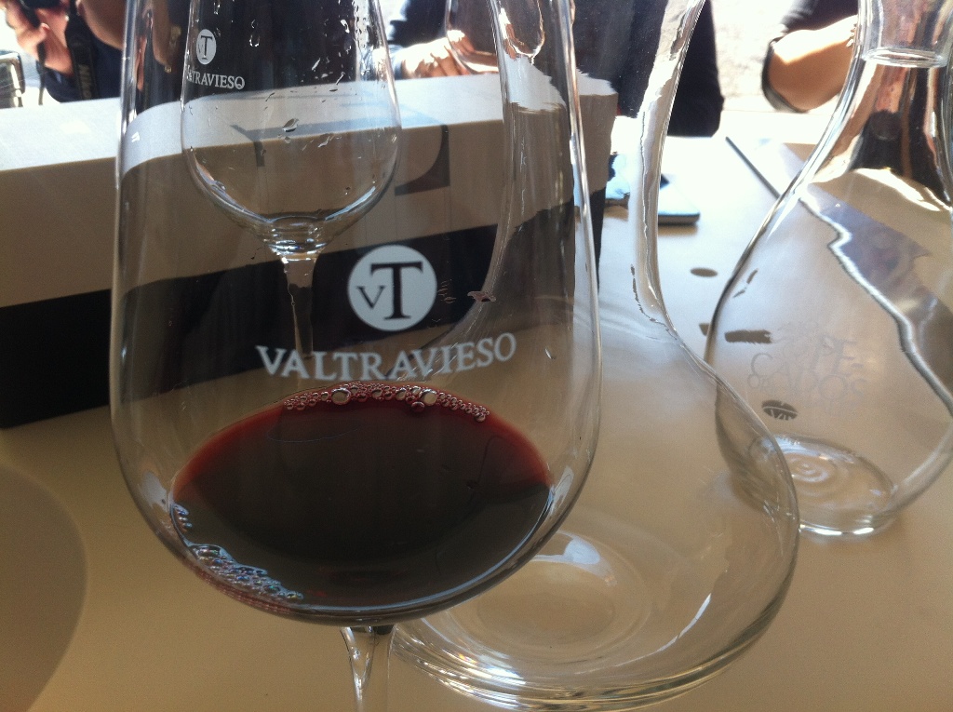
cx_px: 476
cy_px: 356
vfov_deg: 40.6
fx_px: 962
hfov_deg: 52.7
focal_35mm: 35
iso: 80
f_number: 2.8
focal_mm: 3.85
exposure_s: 1/136
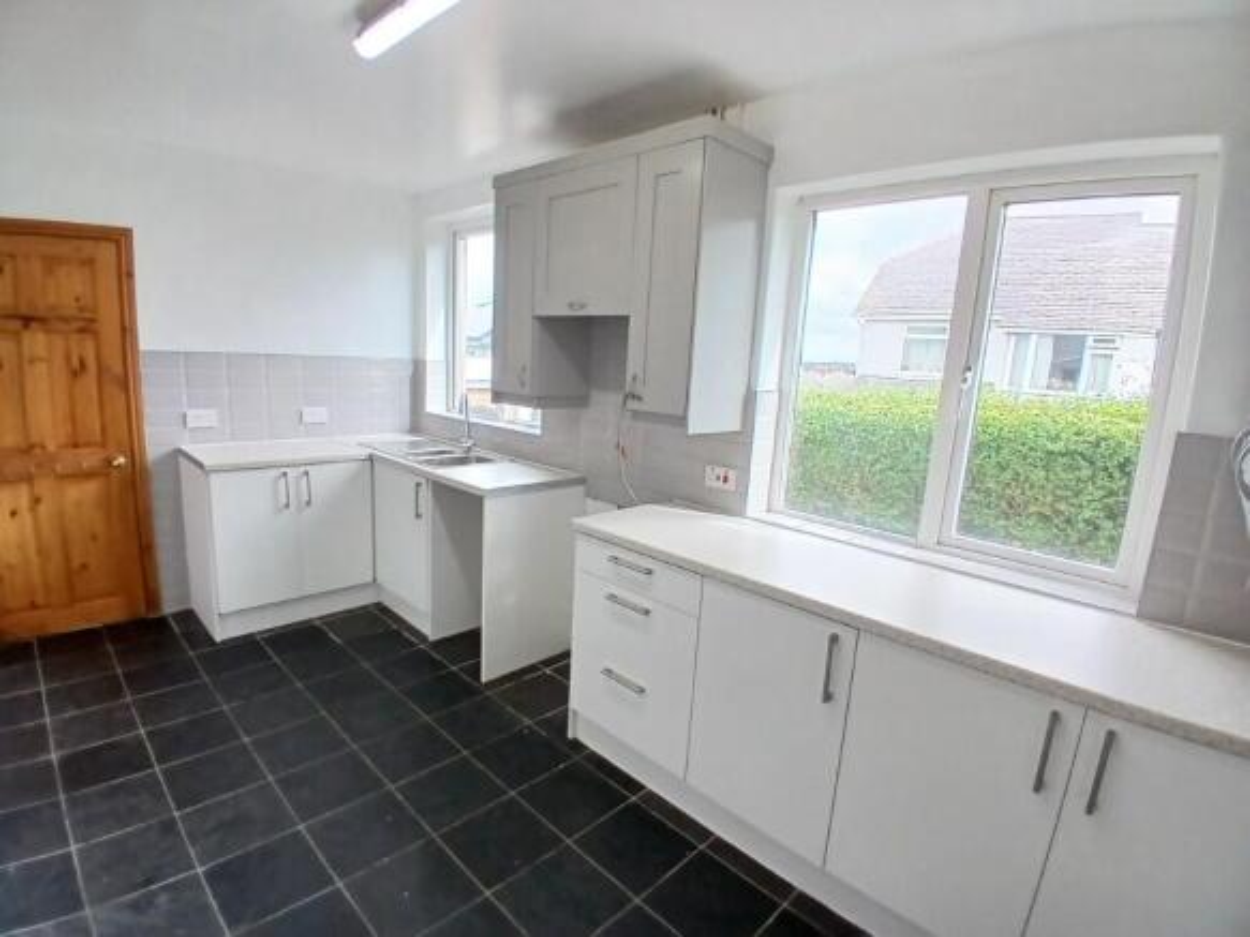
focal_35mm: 17
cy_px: 468
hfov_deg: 91.0
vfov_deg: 74.7
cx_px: 625
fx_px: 614
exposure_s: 1/100
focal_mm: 1.4
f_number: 2.2
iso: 80
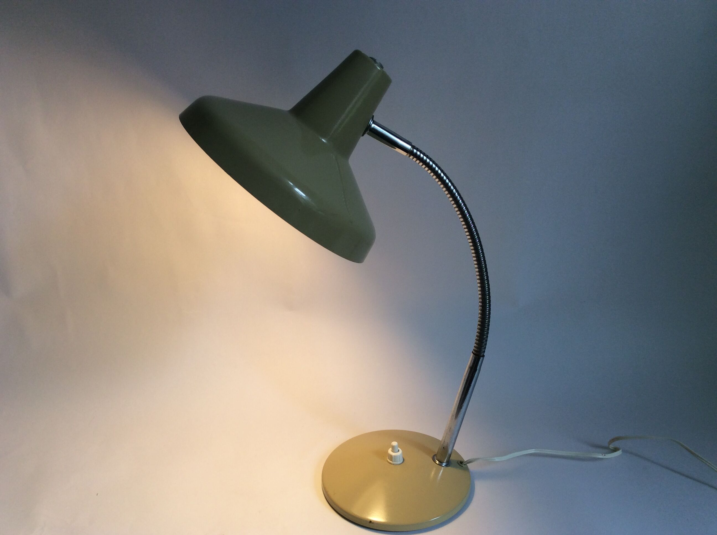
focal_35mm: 32
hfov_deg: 56.9
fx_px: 662
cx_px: 358
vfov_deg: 44.1
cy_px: 268
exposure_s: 1/100
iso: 32
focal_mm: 3.3
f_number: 2.4
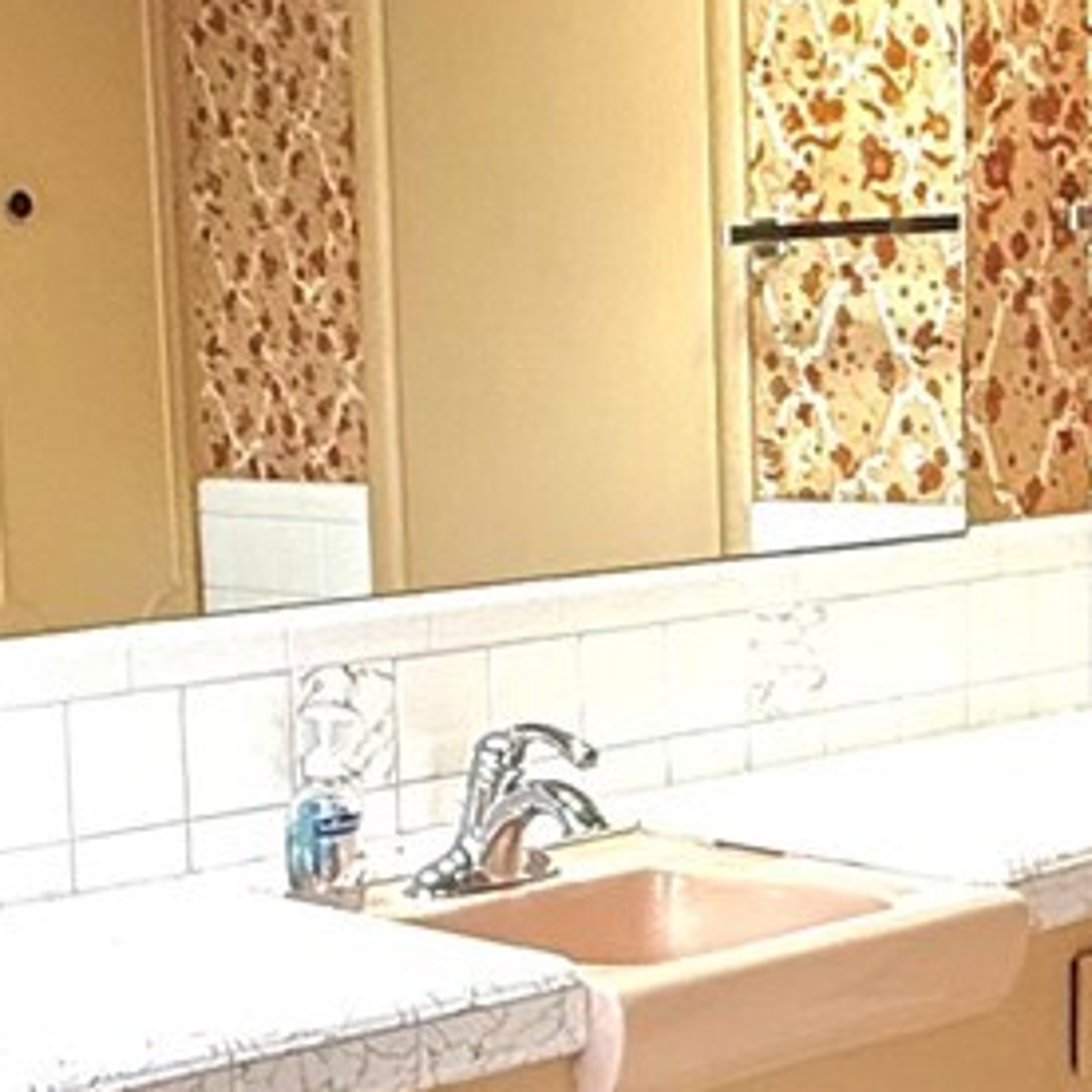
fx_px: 3069
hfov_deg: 20.2
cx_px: 617
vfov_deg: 20.2
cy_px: 649
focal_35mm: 86
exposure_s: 1/120
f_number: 2.2
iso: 160
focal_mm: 2.22
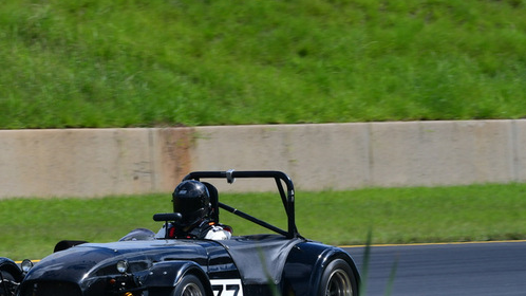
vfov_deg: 2.4
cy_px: 228
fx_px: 7043
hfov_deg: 4.3
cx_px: 169
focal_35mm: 505
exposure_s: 1/640
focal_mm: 200
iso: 400
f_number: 11
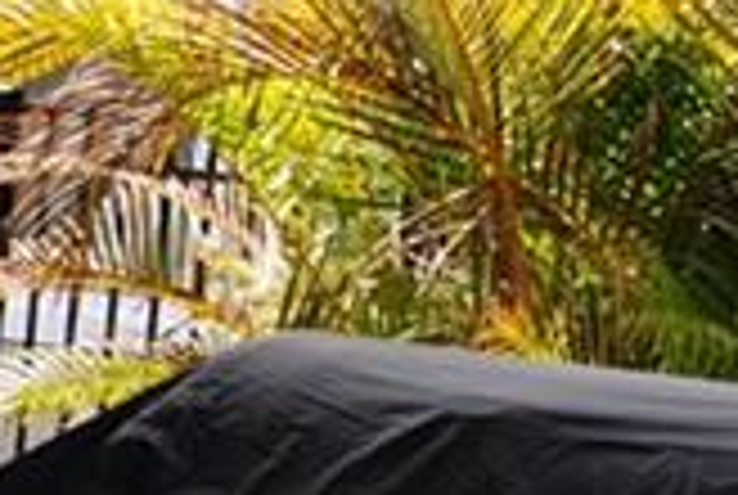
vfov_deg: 10.4
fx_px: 2690
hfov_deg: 12.0
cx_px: -1134
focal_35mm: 131
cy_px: 508
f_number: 9
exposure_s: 1/125
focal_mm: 14
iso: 200
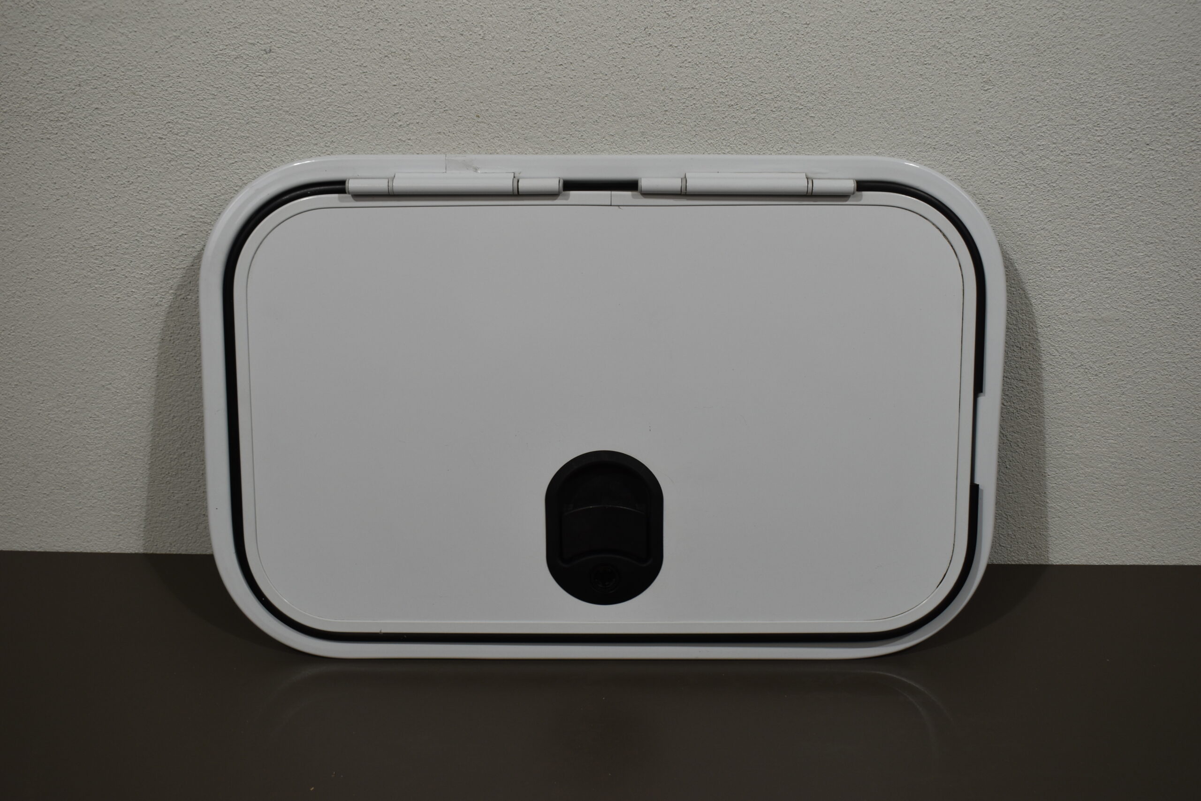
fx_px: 1301
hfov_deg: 49.6
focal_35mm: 39
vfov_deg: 34.2
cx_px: 600
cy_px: 400
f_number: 5.6
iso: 250
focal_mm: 26
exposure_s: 1/125
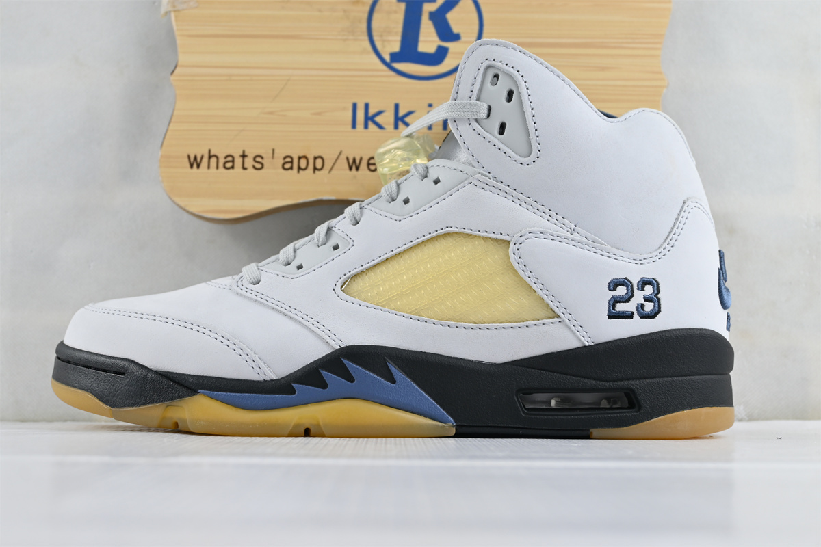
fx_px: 1077
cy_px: 274
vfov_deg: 28.5
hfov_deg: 41.7
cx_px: 410
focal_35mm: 47
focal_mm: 31.5
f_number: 5
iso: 100
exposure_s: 1/40
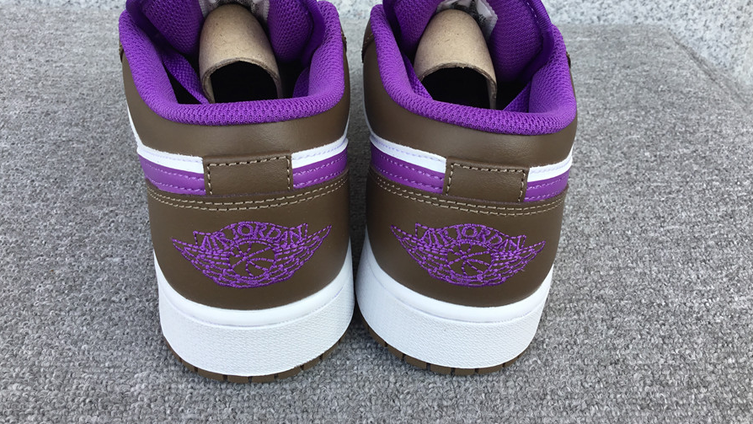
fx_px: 679
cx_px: 376
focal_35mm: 34
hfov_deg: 58.0
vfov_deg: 34.5
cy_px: 156
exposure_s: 1/176
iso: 25
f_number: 2.4
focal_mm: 3.3
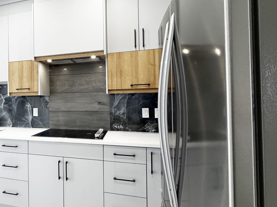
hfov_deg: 66.3
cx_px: 63
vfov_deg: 56.8
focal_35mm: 24
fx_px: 192
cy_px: 99
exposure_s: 1/120
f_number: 2.2
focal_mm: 2.22
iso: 320
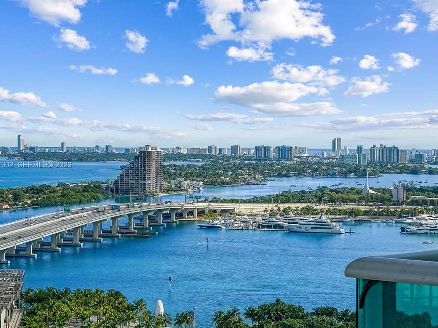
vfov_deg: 18.0
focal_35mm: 82
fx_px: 1037
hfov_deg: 23.8
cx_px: 224
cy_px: 165
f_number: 11
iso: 160
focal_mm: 50
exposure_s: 1/320
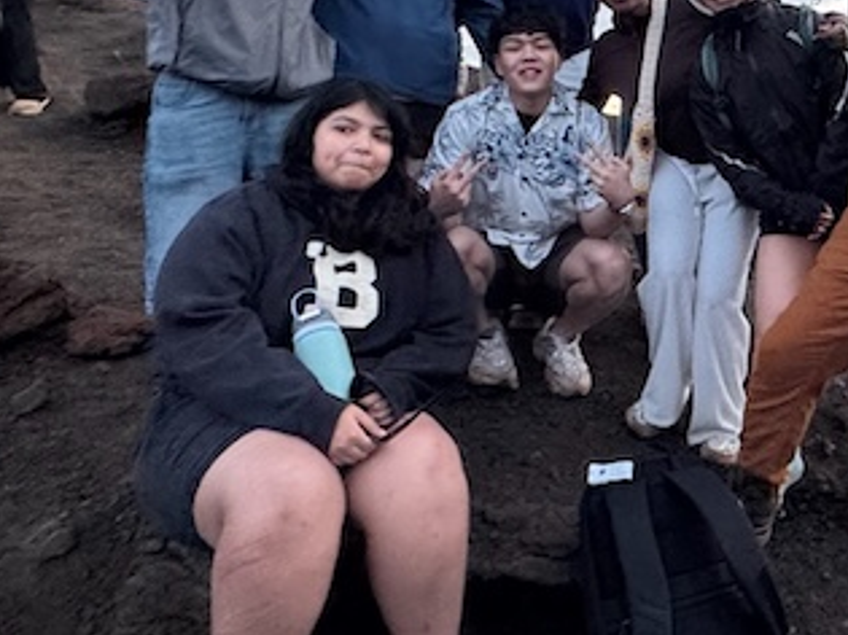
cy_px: 106
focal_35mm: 40
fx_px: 980
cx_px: 724
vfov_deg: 34.6
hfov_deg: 43.7
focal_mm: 2.22
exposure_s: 1/60
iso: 500
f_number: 2.2
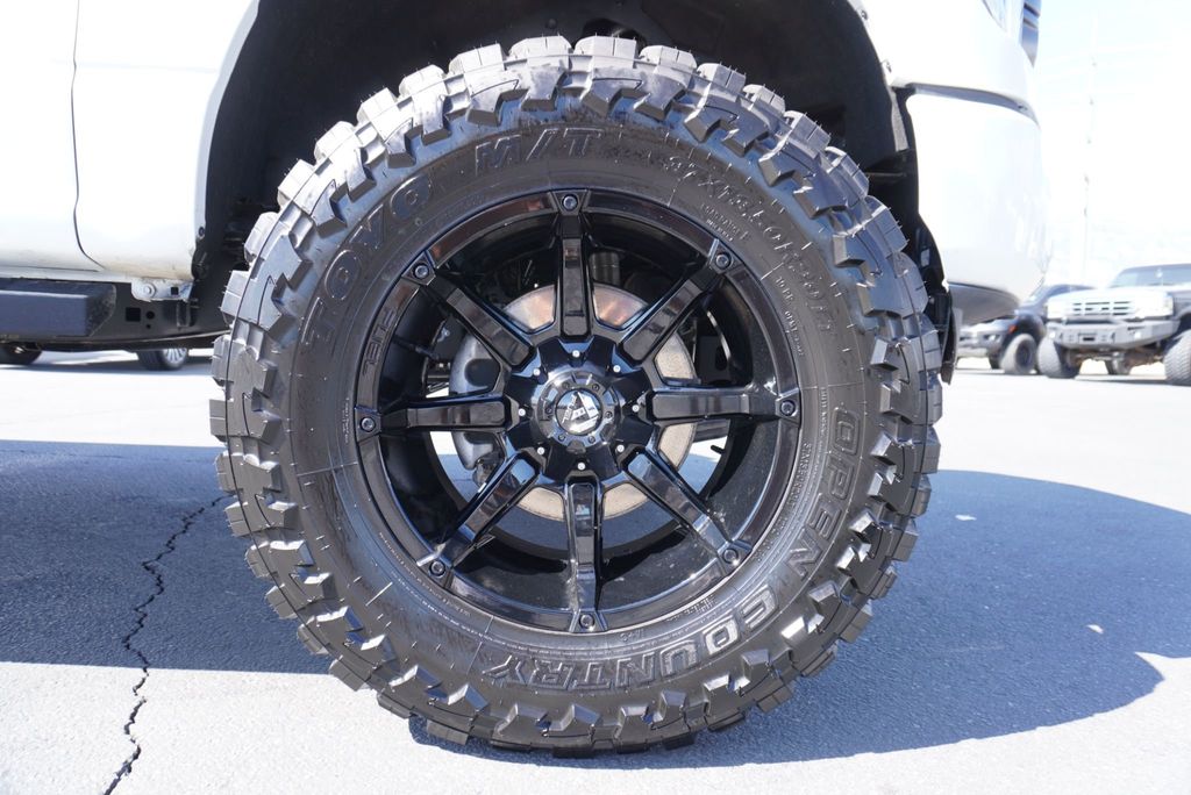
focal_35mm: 24
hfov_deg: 73.7
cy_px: 398
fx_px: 794
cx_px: 596
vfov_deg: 53.2
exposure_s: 1/80
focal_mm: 16
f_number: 4.5
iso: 100
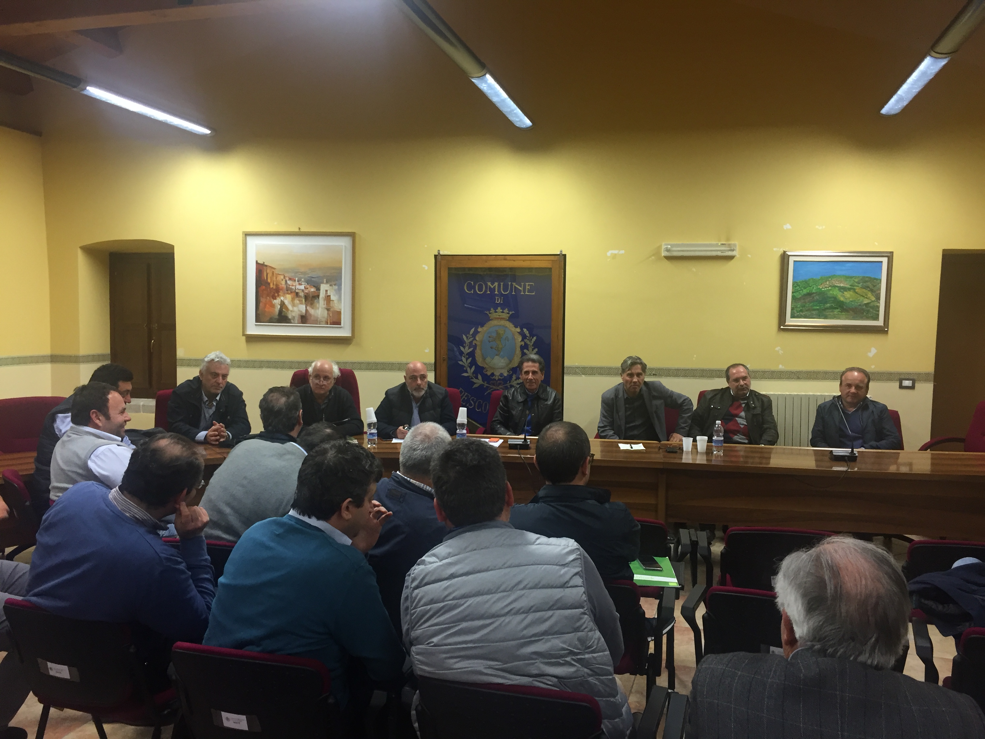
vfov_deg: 48.2
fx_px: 825
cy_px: 370
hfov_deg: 61.7
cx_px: 492
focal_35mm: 29
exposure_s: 1/33
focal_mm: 4.15
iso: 125
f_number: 2.2
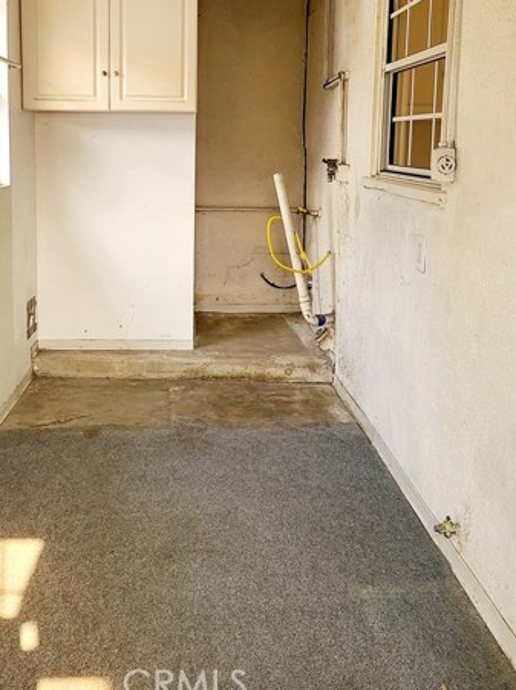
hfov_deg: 38.5
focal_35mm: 37
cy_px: 215
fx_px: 736
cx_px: 208
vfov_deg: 49.1
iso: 64
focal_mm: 5.4
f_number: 1.8
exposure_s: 1/119
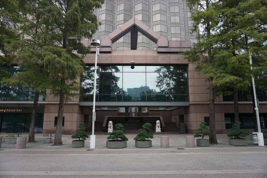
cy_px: 89
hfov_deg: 73.8
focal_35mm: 24
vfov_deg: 53.1
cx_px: 134
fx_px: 178
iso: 125
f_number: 4
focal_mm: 16
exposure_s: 1/160
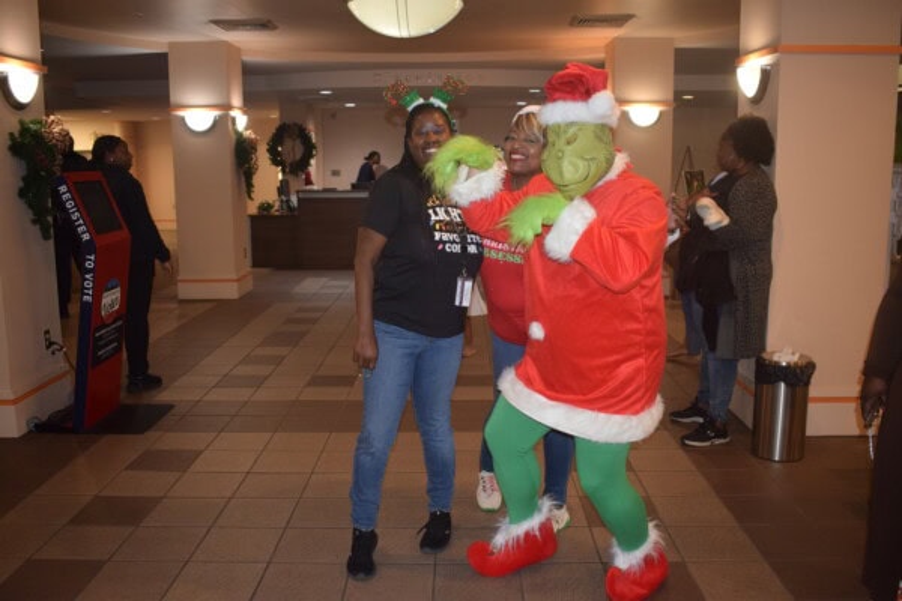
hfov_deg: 57.2
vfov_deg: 40.0
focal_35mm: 33
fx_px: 827
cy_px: 300
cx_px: 451
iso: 800
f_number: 4
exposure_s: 1/60
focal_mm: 22
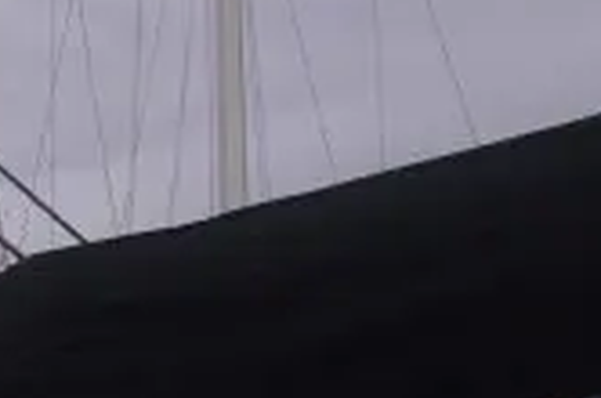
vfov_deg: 14.7
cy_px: 407
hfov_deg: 20.4
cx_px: -192
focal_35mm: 91
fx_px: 1516
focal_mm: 4.1
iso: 80
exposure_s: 1/1000
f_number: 3.3
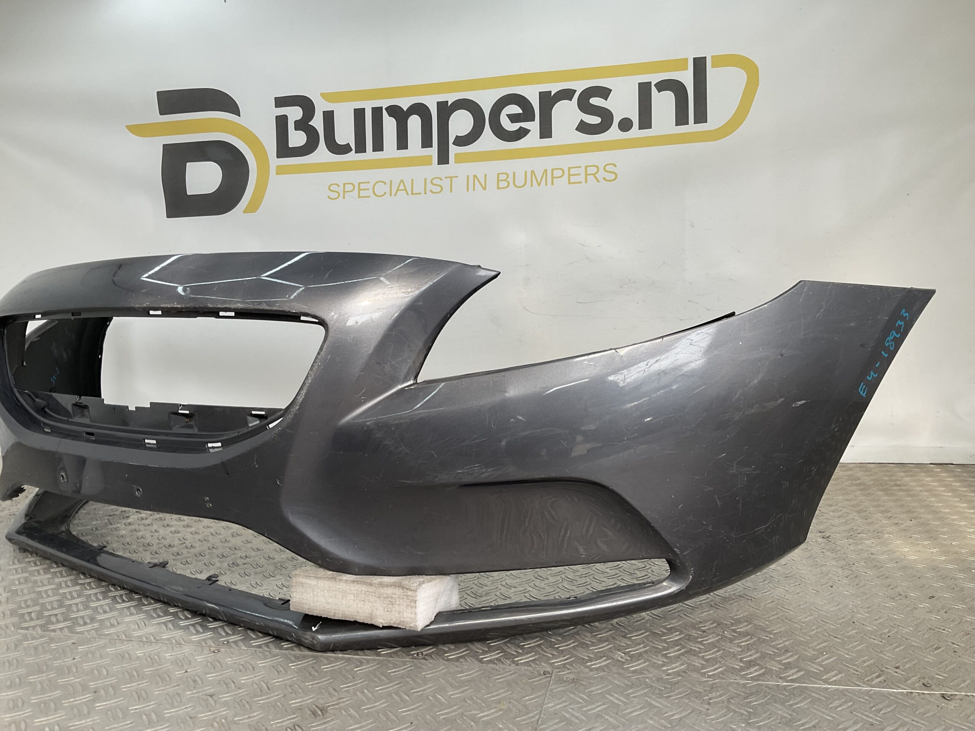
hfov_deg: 61.7
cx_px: 488
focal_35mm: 29
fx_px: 817
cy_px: 366
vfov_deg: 48.2
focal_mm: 3
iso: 16
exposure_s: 1/241
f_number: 1.8
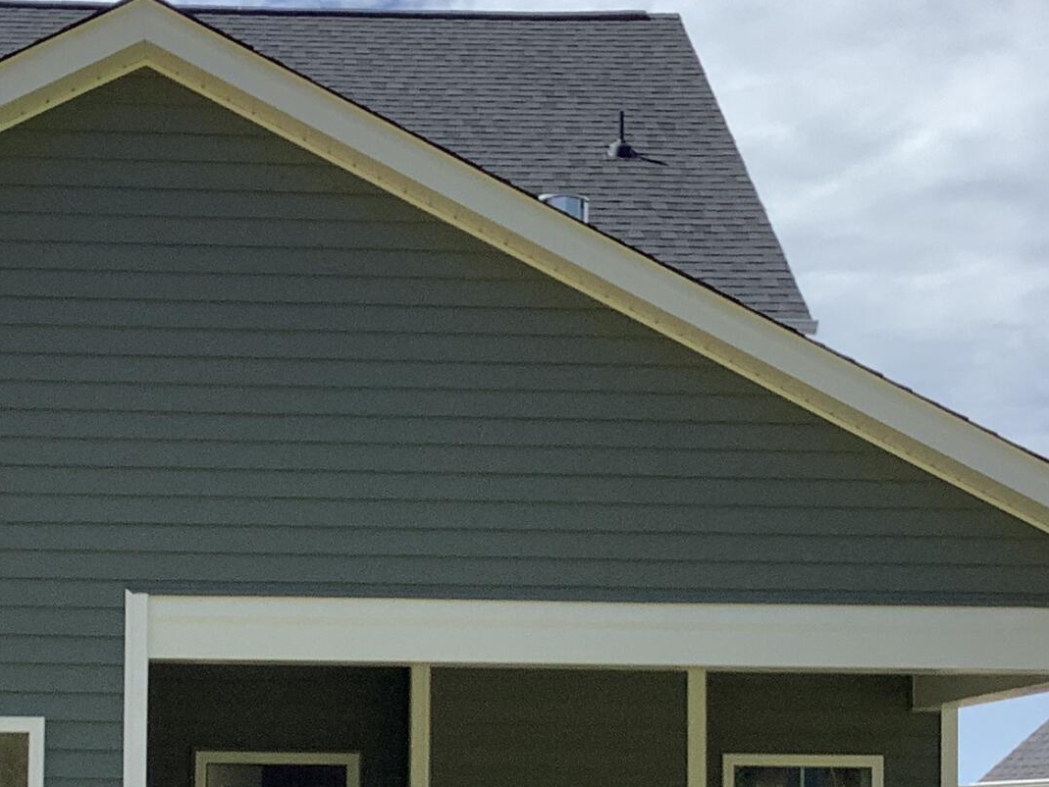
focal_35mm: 87
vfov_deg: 16.8
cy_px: 690
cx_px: 277
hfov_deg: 22.3
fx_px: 2637
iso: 25
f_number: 2.4
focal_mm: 3.3
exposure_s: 1/1481
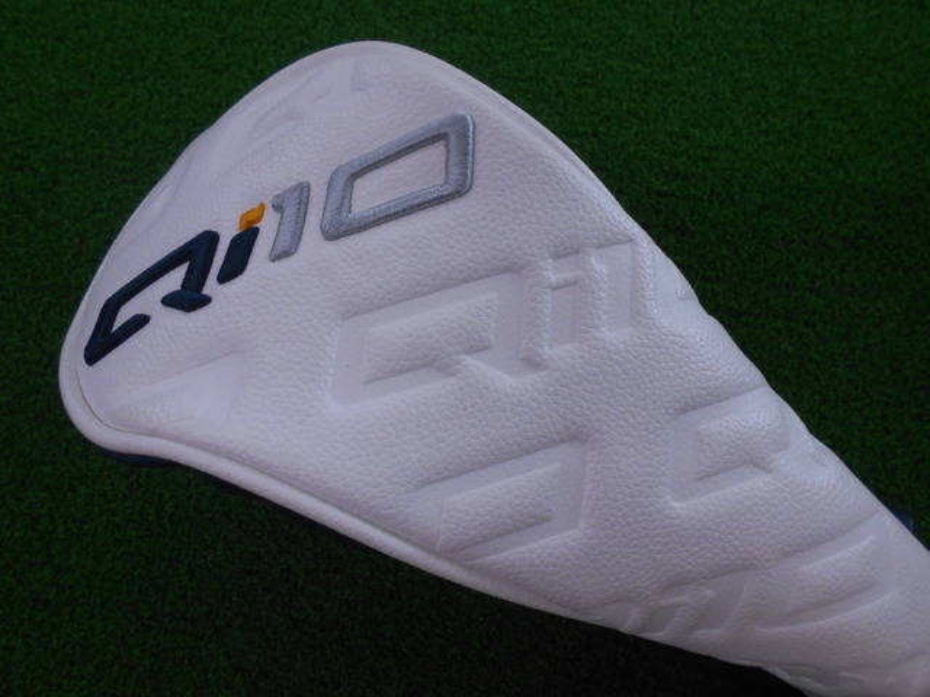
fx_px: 699
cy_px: 348
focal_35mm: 26
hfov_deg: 67.3
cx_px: 465
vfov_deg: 53.1
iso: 220
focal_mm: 4.6
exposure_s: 1/250
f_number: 3.2
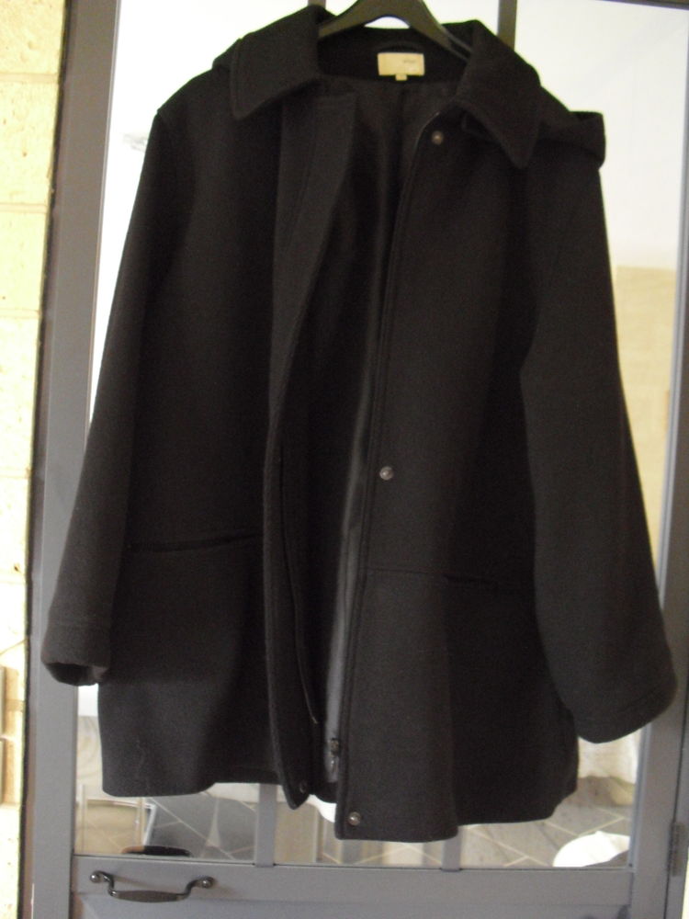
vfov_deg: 51.4
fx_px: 955
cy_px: 460
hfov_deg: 39.7
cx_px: 344
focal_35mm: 36
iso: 800
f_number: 3.1
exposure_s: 1/8
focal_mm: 6.3
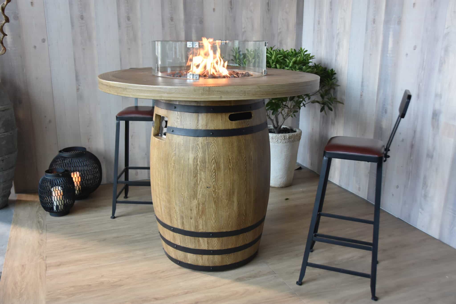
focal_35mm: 33
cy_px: 152
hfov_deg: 57.2
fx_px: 418
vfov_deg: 40.0
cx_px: 228
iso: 800
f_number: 4
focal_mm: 22
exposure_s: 1/60
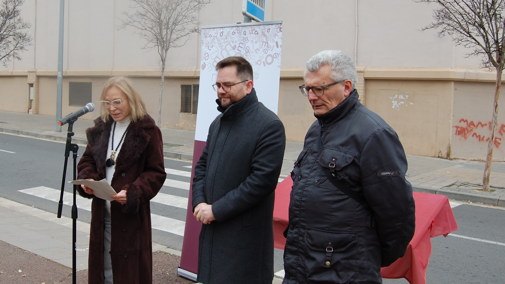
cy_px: 118
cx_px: 185
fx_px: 536
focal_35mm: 40
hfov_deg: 49.9
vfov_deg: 29.6
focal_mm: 20
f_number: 7.1
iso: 200
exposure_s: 1/200
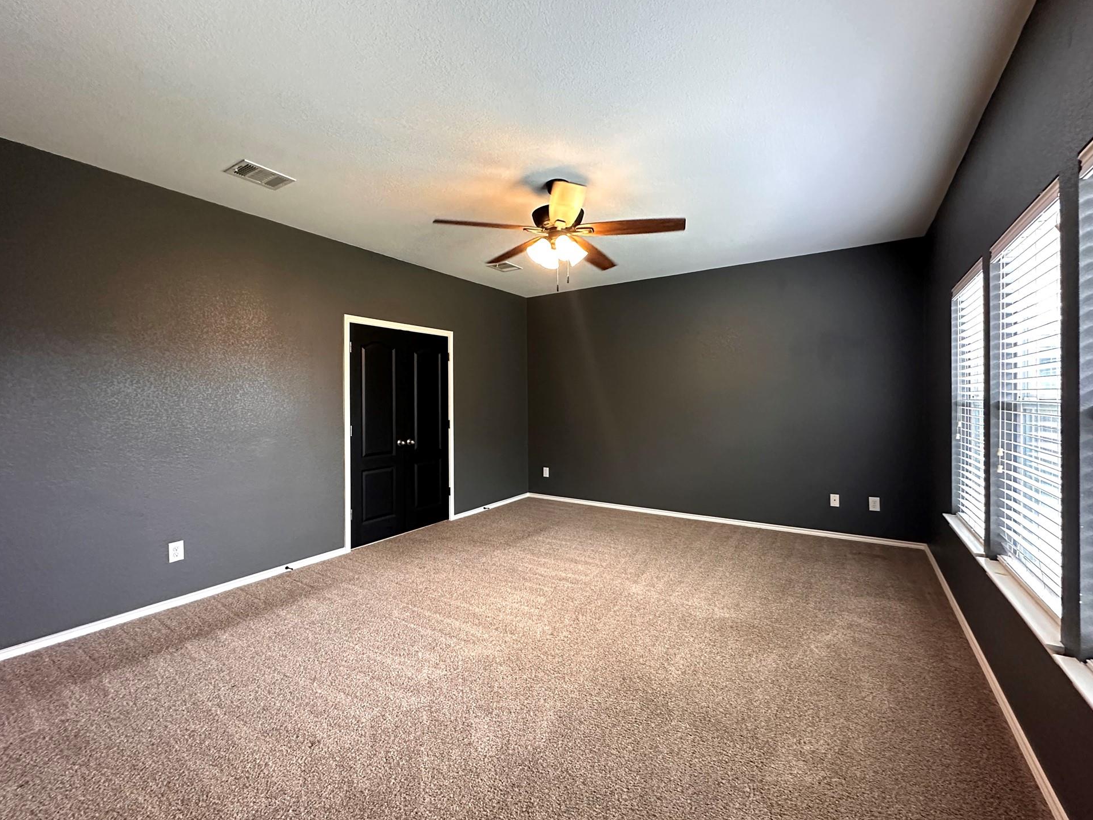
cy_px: 399
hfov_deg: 98.2
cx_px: 538
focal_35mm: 15
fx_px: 474
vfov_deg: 81.7
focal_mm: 2.22
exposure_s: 1/60
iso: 500
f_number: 2.2
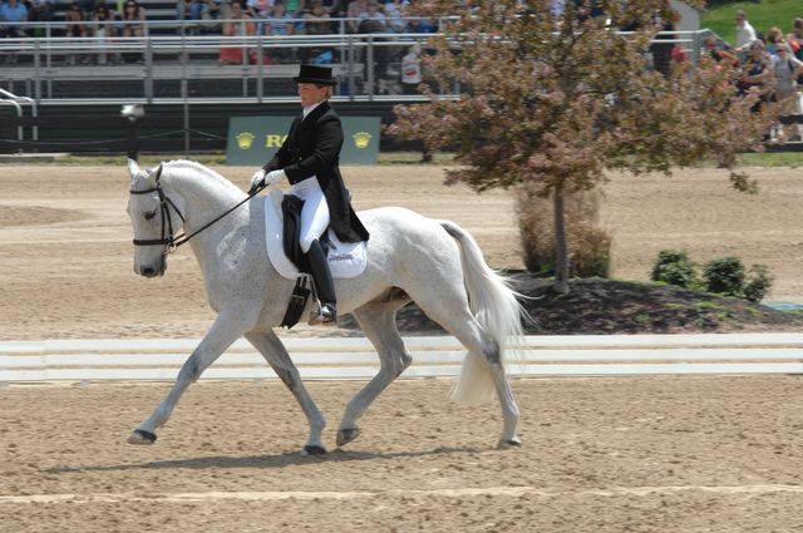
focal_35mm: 292
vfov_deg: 4.7
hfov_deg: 7.1
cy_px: 266
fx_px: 6516
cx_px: 402
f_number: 11
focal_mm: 195
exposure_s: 1/250
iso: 200
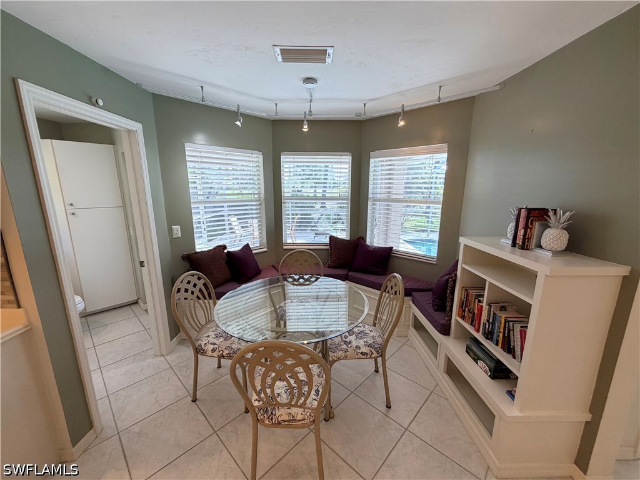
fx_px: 259
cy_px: 240
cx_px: 320
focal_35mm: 14
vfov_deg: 85.7
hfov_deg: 102.1
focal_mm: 2.22
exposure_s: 1/120
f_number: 2.2
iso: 125
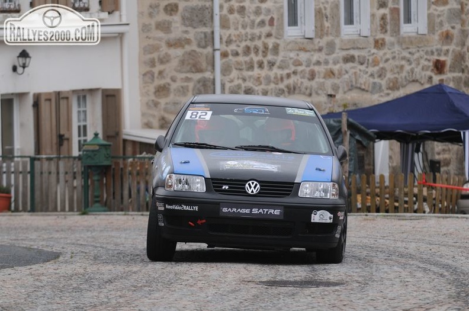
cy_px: 156
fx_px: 3804
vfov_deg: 4.7
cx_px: 234
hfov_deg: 7.1
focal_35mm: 292
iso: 400
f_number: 16
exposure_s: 1/800
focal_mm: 195
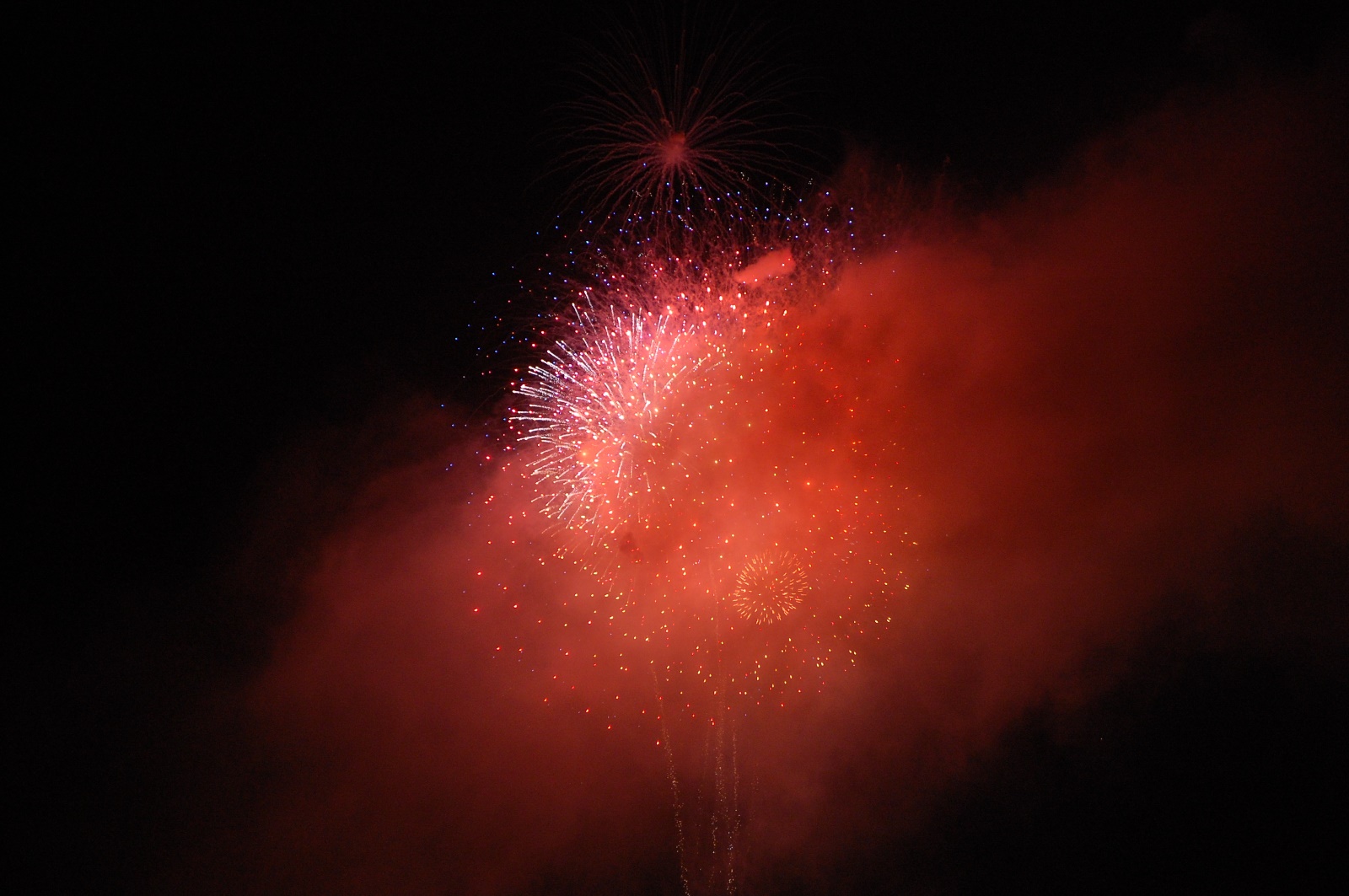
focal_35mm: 147
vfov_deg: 9.3
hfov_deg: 14.0
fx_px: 5502
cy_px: 448
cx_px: 674
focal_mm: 98
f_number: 4.5
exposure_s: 1/50
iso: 800
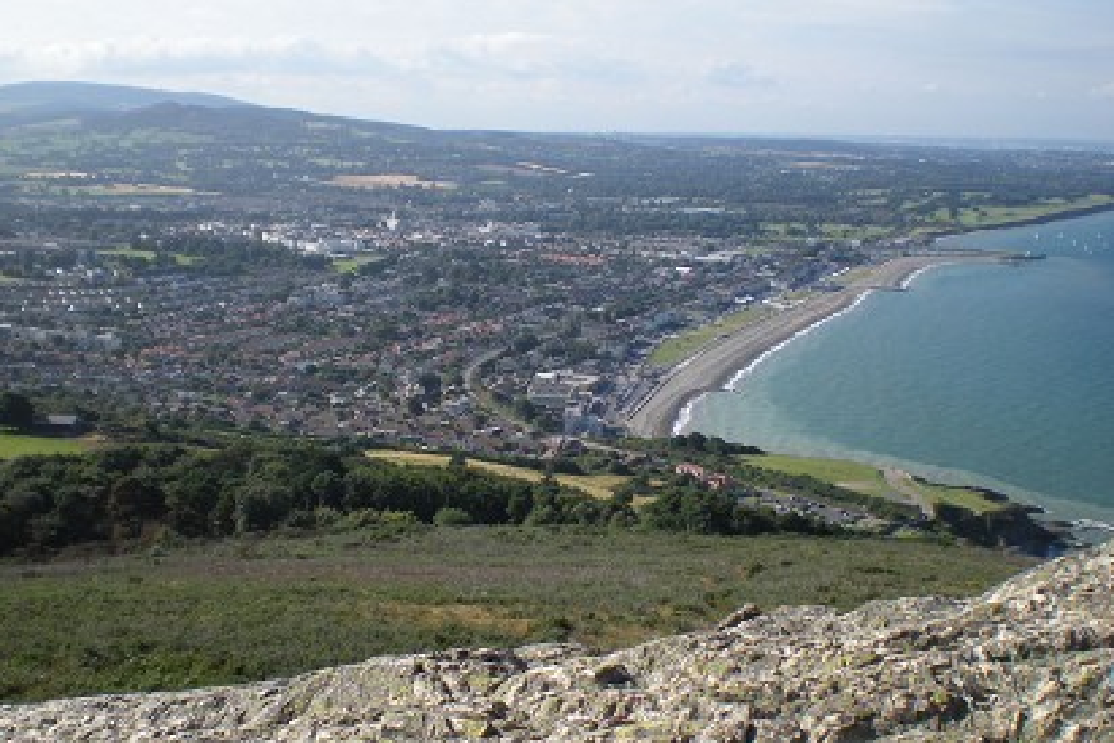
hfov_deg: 42.7
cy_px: 351
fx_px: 1424
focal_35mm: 46
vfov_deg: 29.3
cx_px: 530
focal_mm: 6.3
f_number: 4.6
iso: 64
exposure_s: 1/432
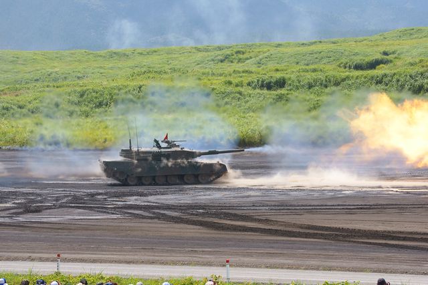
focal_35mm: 180
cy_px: 142
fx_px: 2139
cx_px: 214
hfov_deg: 11.4
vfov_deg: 7.6
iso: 200
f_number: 7.1
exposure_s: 1/640
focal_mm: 120
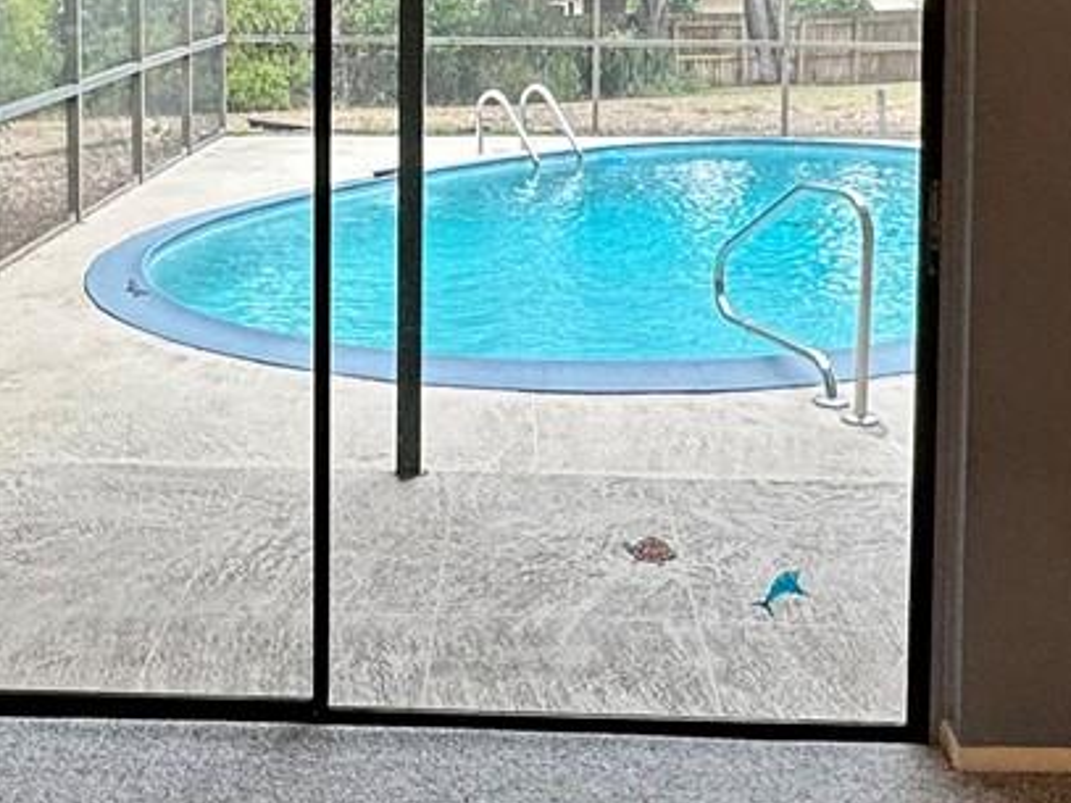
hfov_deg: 34.9
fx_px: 1701
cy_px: 32
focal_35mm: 55
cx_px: 458
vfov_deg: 25.4
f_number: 2.2
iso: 160
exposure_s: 1/120
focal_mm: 2.22
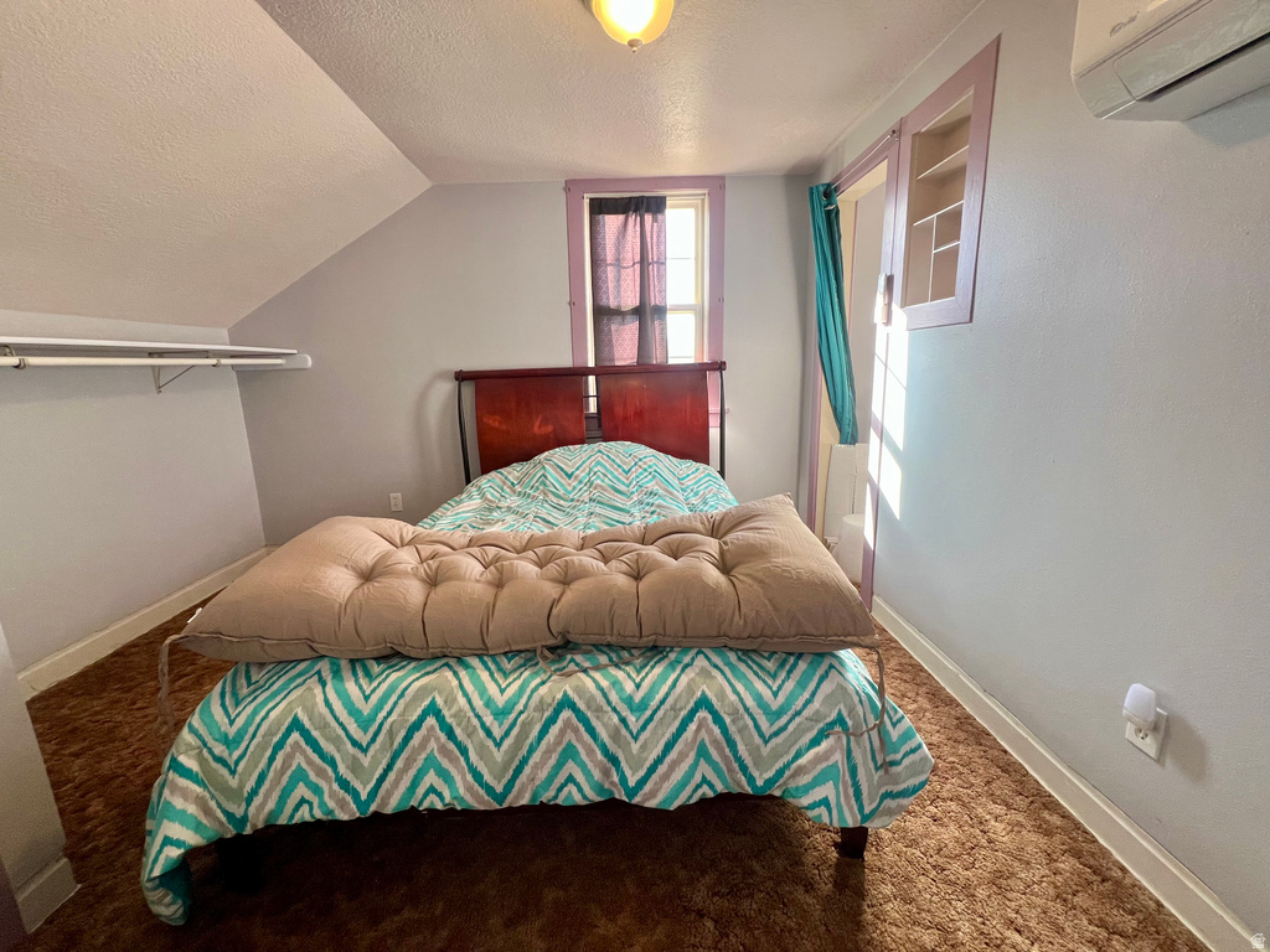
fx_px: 477
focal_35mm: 13
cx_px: 635
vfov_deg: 89.9
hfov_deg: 106.2
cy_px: 476
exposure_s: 1/99
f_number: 1.8
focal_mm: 1.57
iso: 160
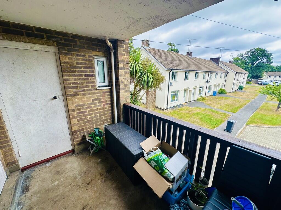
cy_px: 105
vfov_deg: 85.7
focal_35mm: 14
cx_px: 140
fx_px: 114
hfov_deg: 102.1
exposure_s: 1/485
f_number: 2.2
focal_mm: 2.22
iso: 40
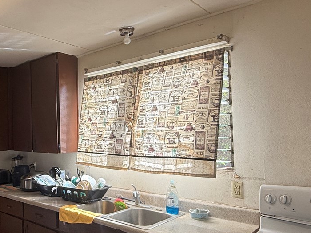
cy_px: 129
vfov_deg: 44.1
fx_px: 287
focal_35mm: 32
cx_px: 81
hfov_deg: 54.4
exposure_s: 1/113
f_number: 2.2
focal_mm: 2.22
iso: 50
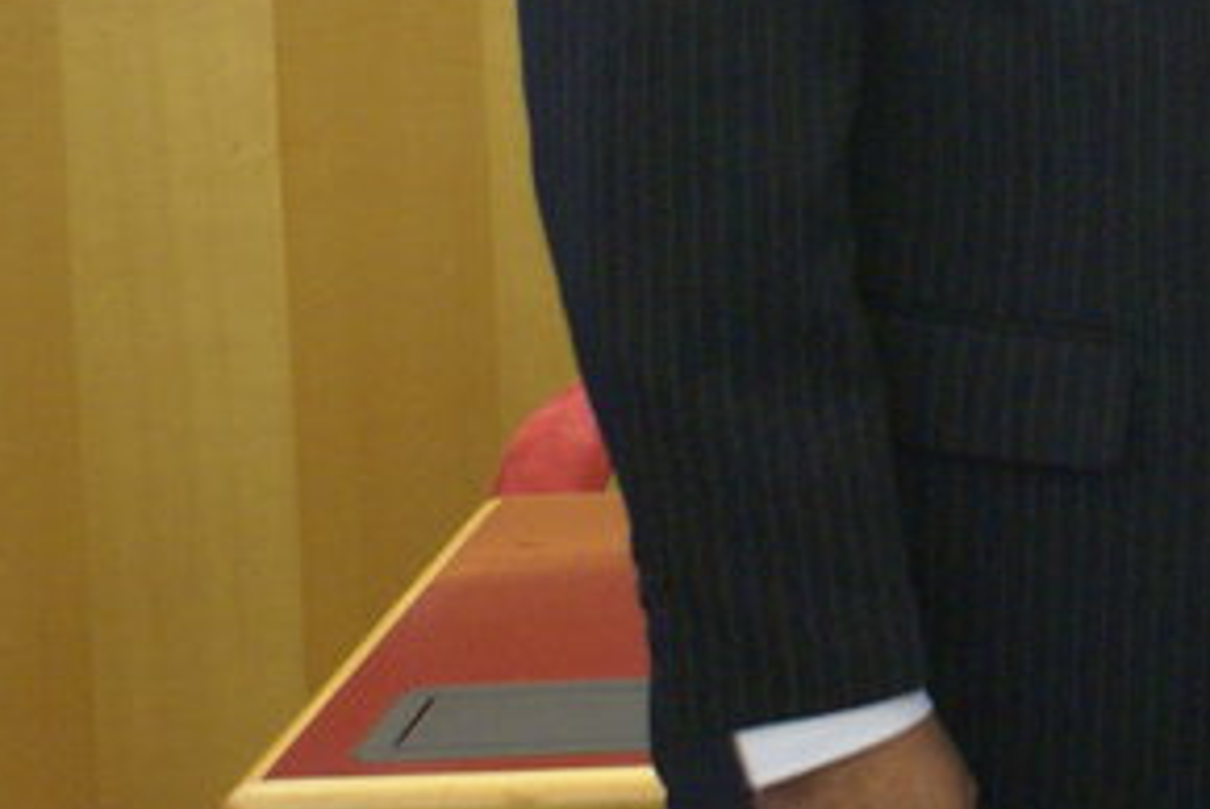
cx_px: 1850
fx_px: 5215
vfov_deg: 8.7
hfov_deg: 12.5
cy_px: -400
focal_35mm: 155
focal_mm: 30
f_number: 5
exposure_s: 1/30
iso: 800
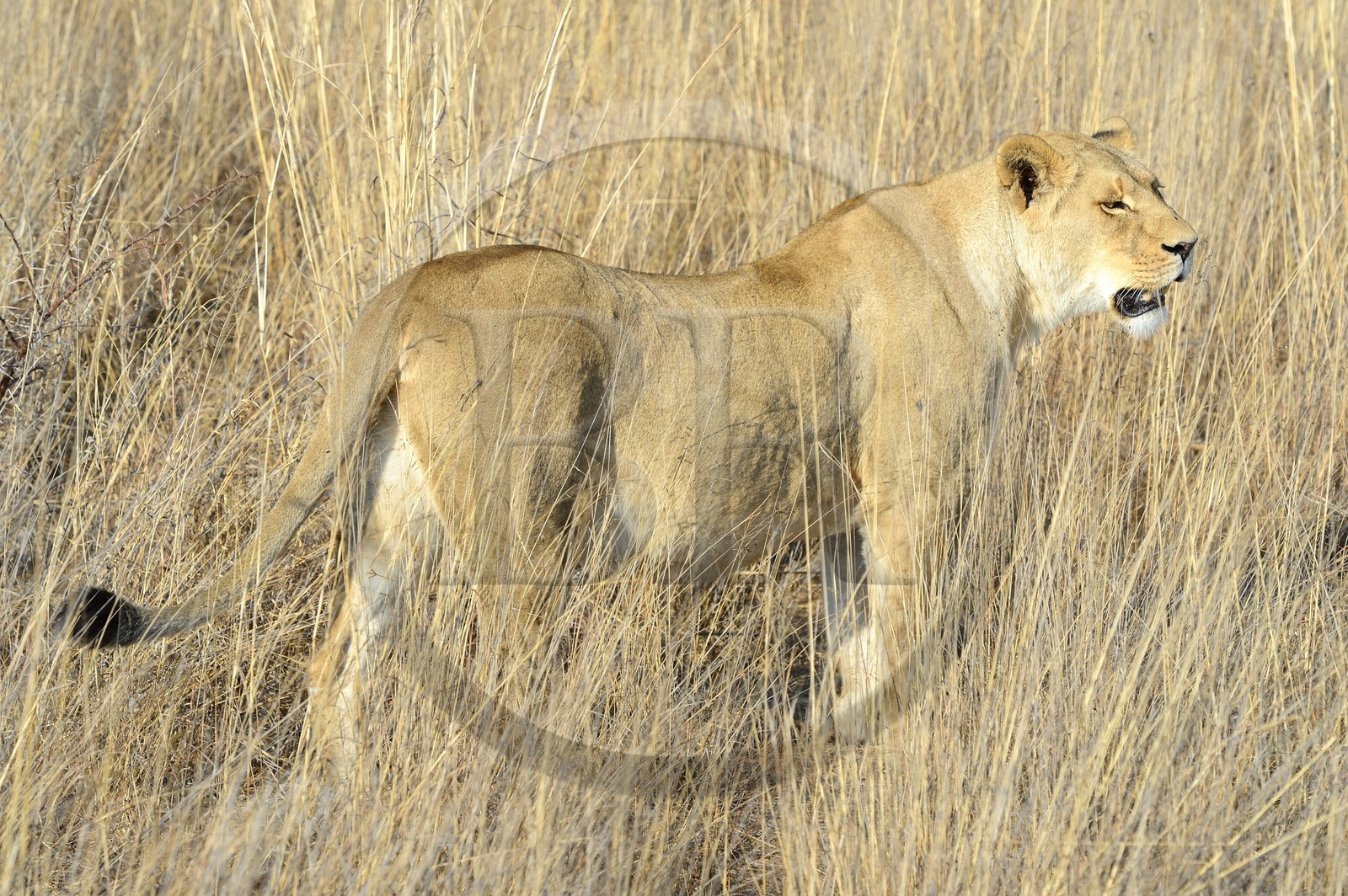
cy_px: 448
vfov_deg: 7.0
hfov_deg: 10.6
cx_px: 674
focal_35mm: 195
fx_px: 7295
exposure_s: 1/800
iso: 400
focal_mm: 195
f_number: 8
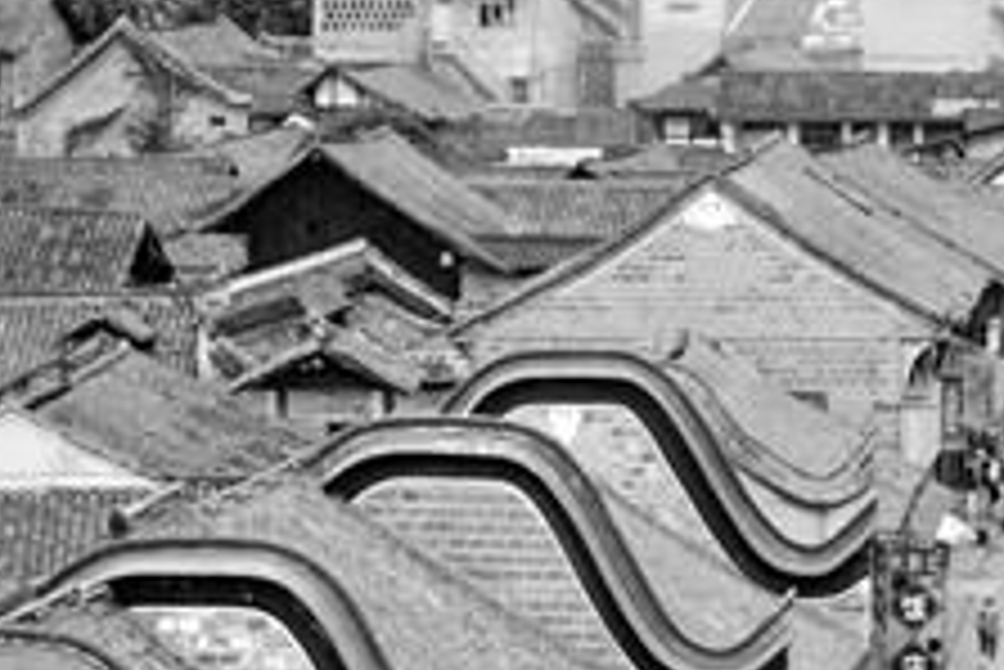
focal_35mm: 302
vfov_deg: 4.6
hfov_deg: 6.8
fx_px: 8437
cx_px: 990
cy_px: 504
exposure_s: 1/100
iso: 200
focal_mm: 75
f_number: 6.3
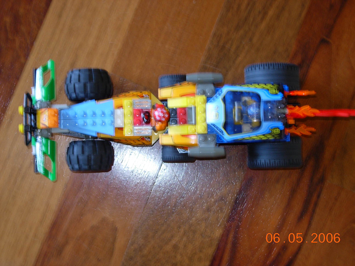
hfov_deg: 27.0
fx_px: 738
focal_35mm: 72
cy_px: 133
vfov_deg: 20.4
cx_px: 178
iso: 79
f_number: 3.7
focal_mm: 14.9
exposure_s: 1/3.2
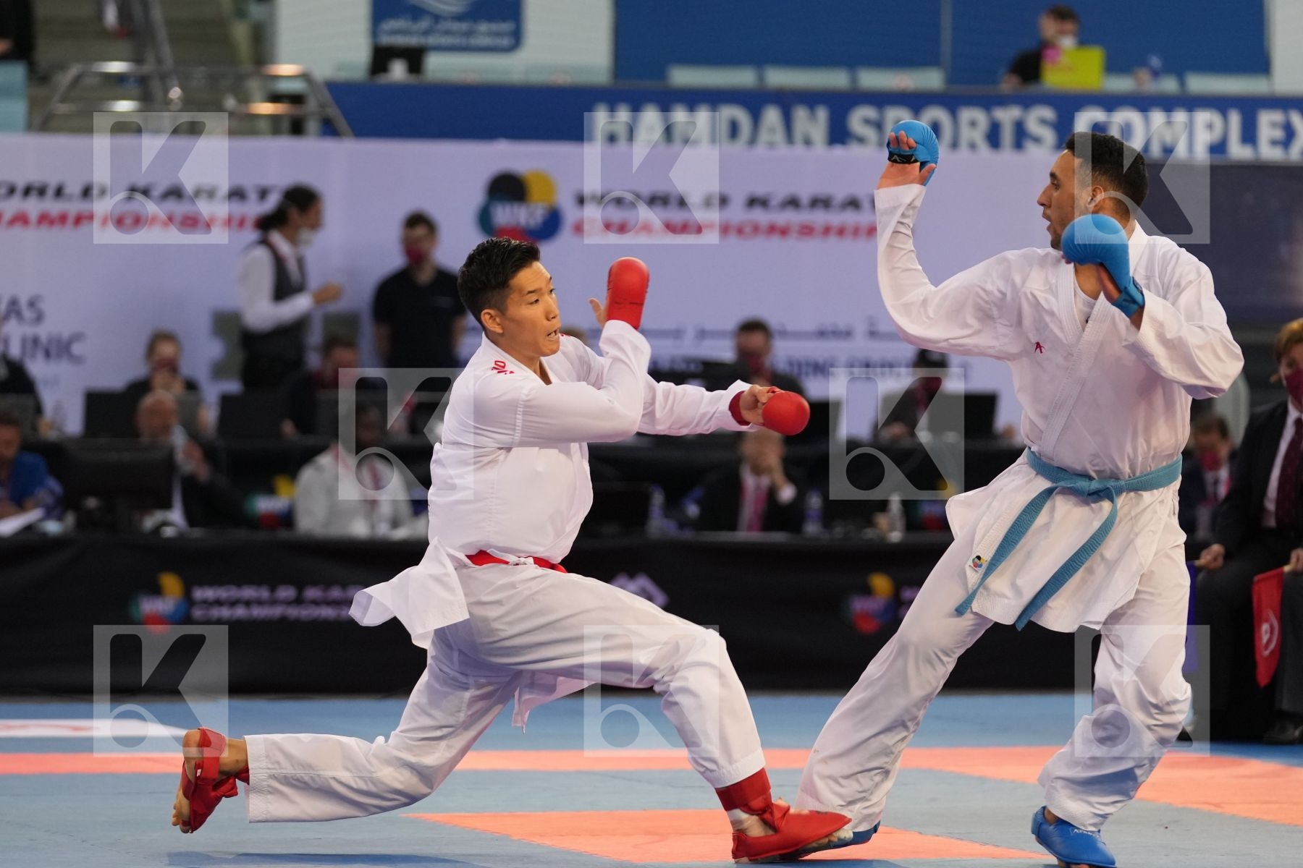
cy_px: 434
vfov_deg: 6.2
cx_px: 652
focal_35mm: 220
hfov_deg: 9.4
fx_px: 7962
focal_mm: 147
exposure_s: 1/1000
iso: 2000
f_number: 2.8
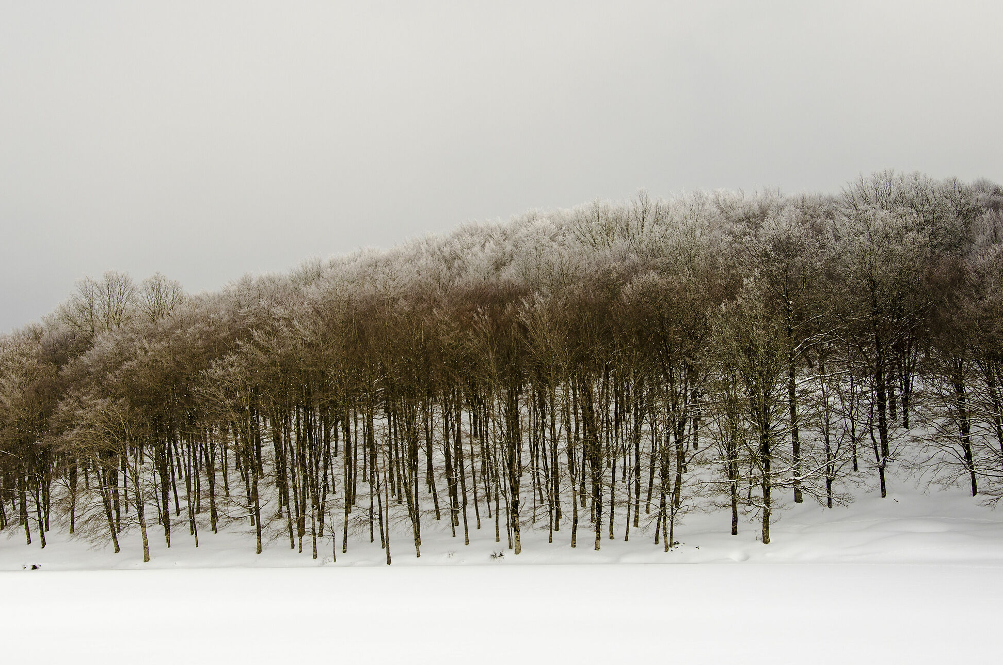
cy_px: 336
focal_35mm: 63
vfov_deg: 21.5
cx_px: 491
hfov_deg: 32.0
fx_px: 1752
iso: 250
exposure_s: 1/640
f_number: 9
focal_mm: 34
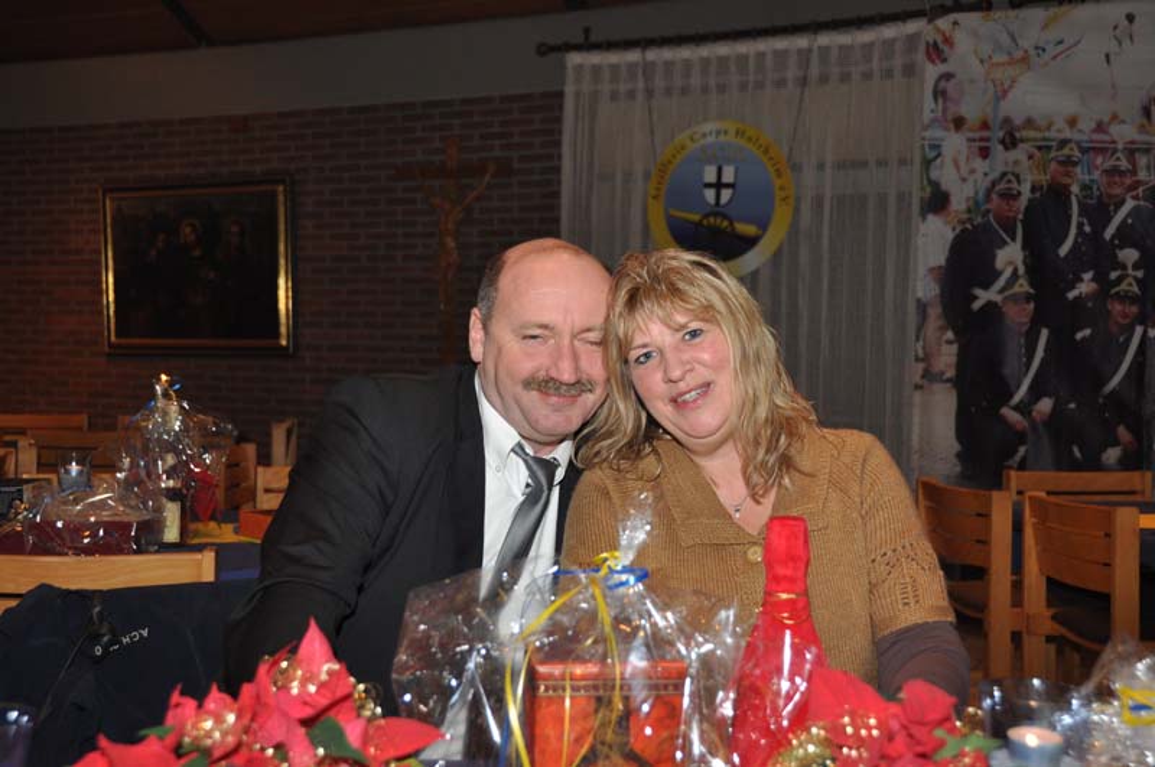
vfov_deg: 28.0
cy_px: 384
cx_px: 578
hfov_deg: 41.2
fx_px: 1538
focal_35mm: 48
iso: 400
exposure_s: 1/60
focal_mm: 32
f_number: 4
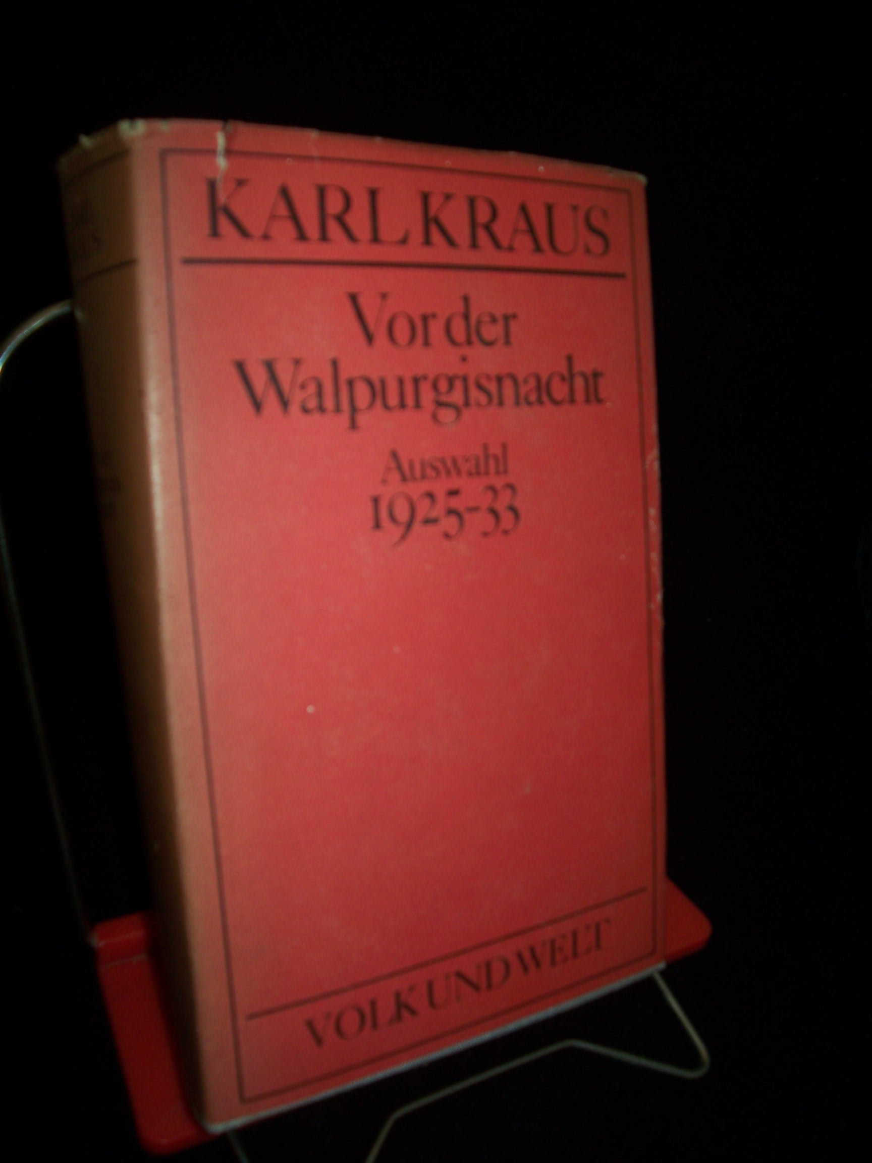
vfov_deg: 54.0
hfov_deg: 41.8
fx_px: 1142
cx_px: 436
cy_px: 582
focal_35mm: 34
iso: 80
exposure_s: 1/60
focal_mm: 5.6
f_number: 2.7
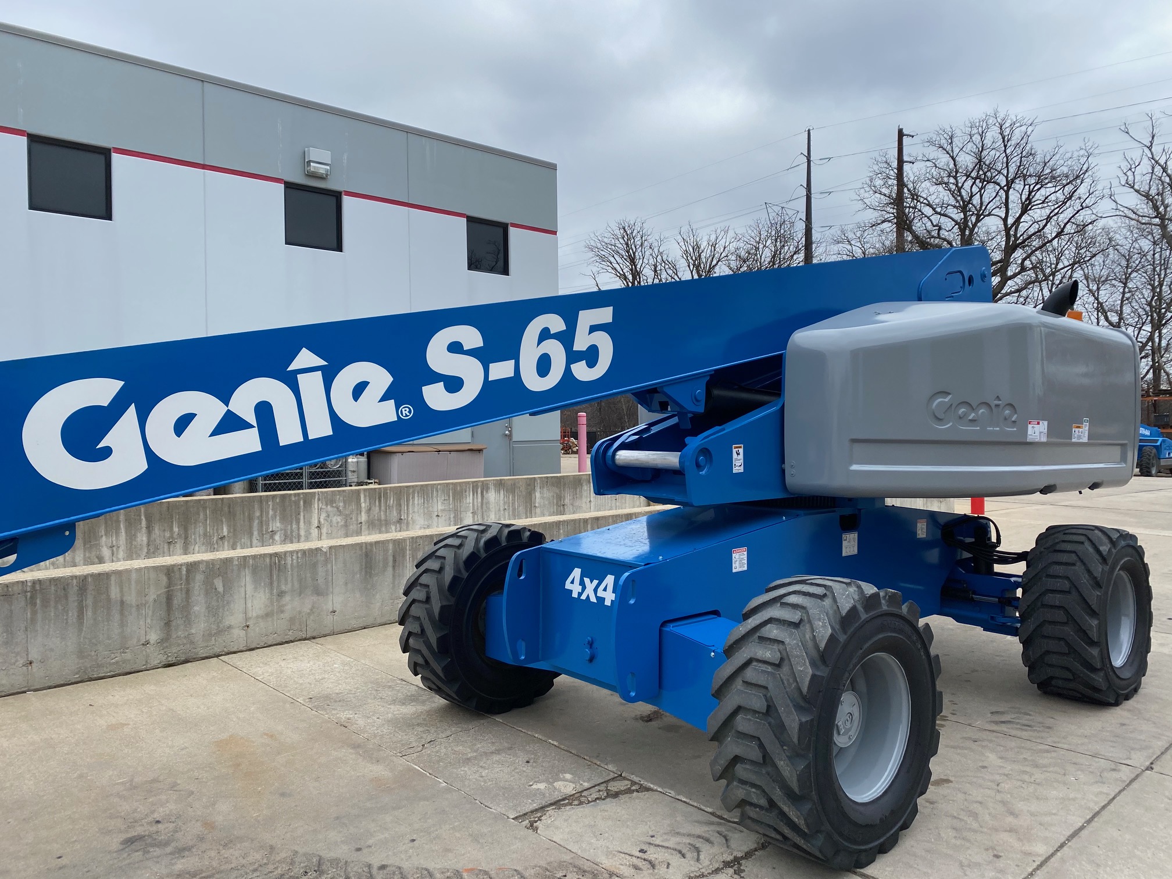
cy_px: 440
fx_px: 880
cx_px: 586
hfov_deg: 67.3
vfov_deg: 53.1
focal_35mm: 26
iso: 32
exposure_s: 1/1704
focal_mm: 4.25
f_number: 1.8
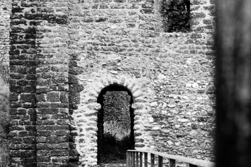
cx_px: 318
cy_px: 123
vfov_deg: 14.0
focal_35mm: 97
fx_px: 675
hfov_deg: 19.6
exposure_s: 1/200
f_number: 7.1
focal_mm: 18
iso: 320
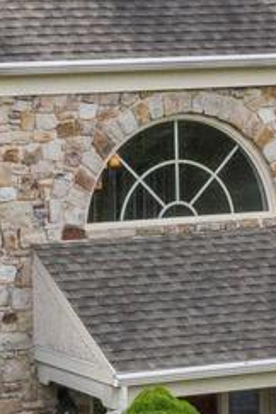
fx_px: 2714
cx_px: 271
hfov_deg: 5.8
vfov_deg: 8.7
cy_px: 90
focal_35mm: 236
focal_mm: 10.26
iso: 400
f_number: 8
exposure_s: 1/640
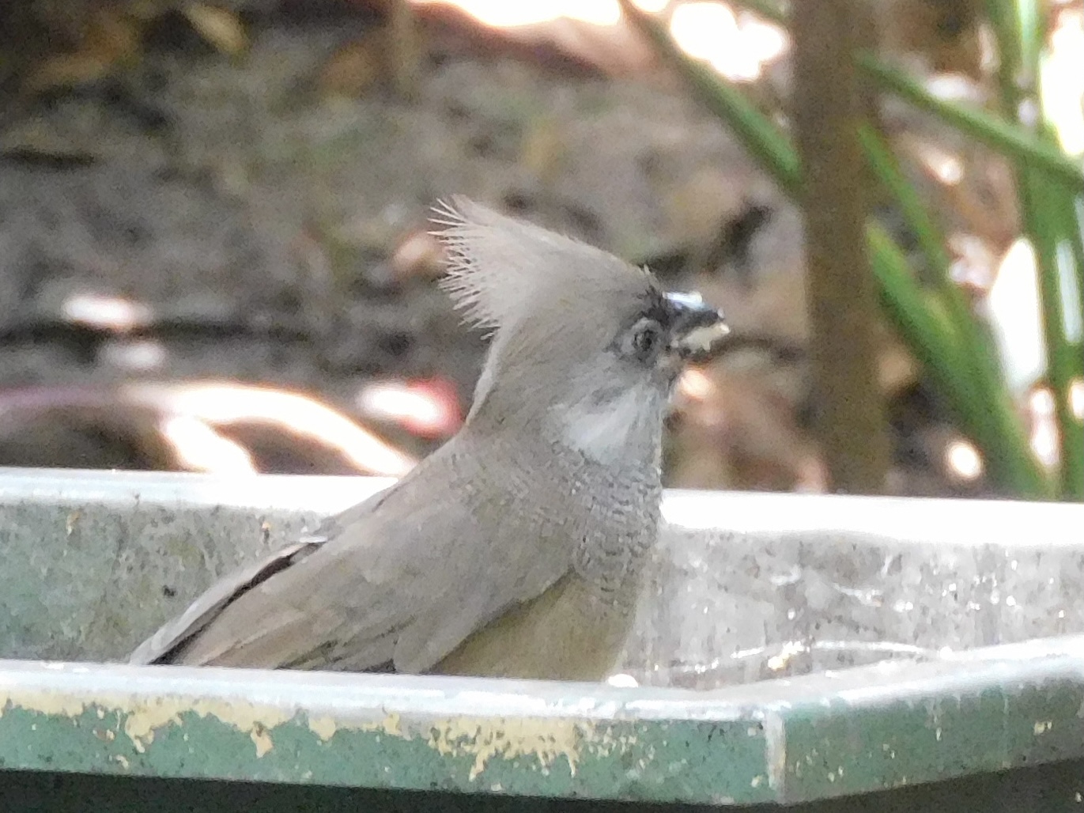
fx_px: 6262
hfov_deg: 9.9
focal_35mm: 200
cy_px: 406
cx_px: 542
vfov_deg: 7.4
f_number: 5.3
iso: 800
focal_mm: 35.8
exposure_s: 1/40
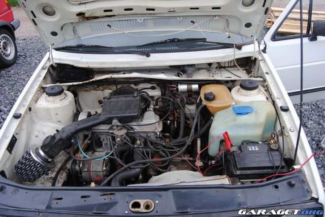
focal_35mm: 27
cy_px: 108
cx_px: 162
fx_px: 244
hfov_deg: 67.3
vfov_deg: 48.0
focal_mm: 18
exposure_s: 1/125
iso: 125
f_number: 5.6
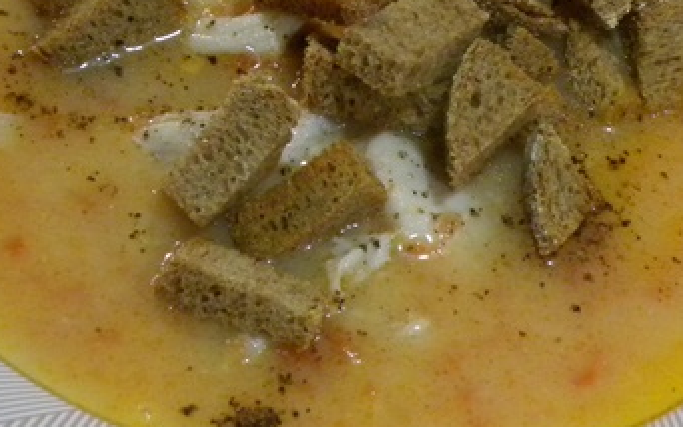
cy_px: 122
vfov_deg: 10.2
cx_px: 324
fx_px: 2402
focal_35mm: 129
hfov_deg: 16.2
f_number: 3.5
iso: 400
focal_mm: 9.2
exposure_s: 1/51.4
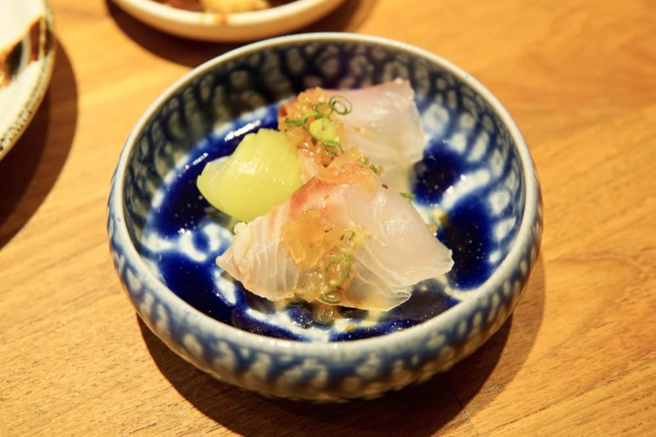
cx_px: 328
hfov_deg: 43.6
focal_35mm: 45
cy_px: 218
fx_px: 820
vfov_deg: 29.8
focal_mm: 30
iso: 400
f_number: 4
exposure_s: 1/60
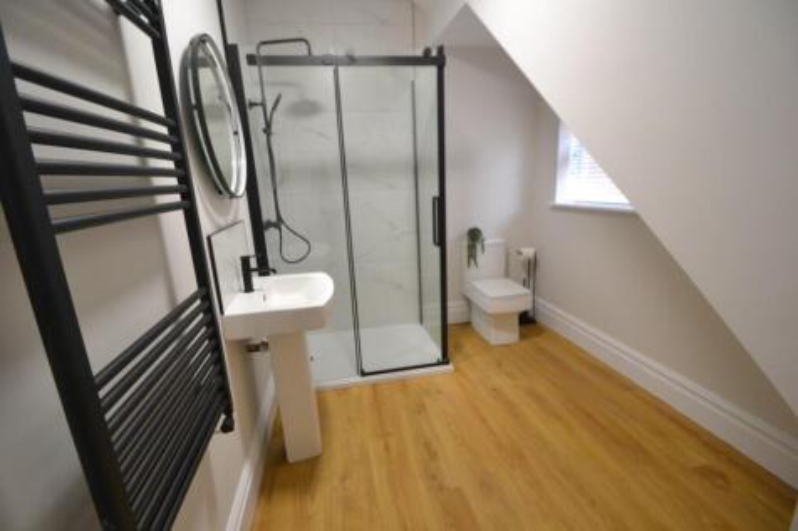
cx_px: 399
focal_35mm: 15
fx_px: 332
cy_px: 266
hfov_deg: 100.4
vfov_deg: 77.3
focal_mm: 10
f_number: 3.5
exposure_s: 1/60
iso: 1250
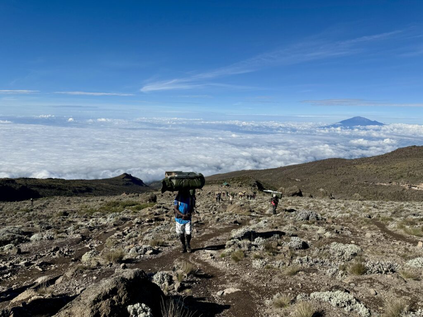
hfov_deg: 71.6
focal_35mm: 24
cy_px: 158
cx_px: 212
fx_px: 293
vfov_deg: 56.8
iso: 80
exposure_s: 1/10417
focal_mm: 6.86
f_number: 1.78
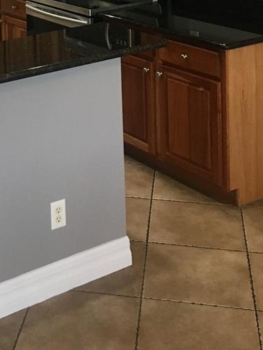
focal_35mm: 70
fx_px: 709
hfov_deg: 20.3
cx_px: -6
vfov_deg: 25.5
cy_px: -48
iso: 125
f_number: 2.2
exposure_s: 1/30
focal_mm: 4.15
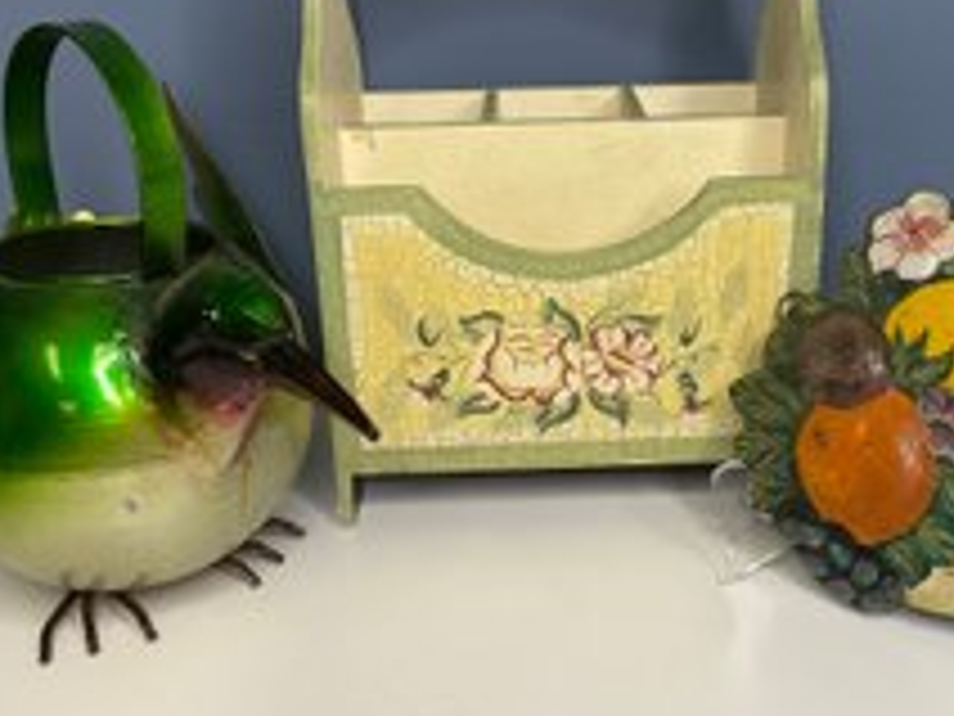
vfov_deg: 30.8
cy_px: 299
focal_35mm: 47
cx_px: 578
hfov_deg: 40.2
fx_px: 1295
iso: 25
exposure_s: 1/120
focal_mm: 3
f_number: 1.8
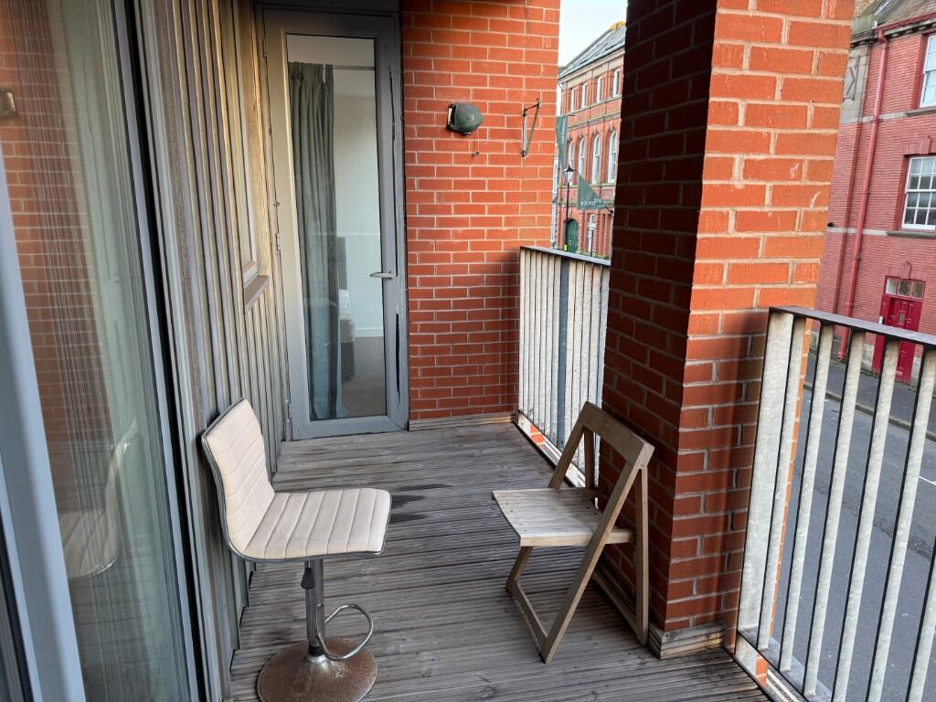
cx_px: 468
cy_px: 351
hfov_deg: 71.6
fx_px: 649
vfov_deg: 56.8
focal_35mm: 24
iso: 125
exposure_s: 1/100
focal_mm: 6.76
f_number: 1.78
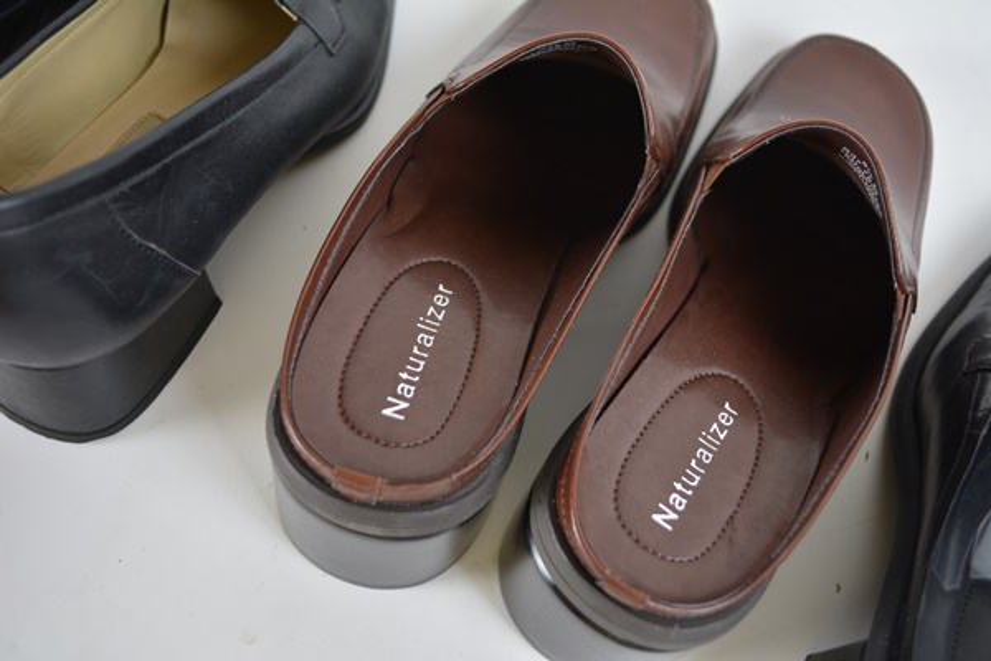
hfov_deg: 53.1
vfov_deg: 36.9
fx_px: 991
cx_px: 496
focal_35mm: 36
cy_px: 330
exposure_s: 1/60
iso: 450
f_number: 4
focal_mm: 24
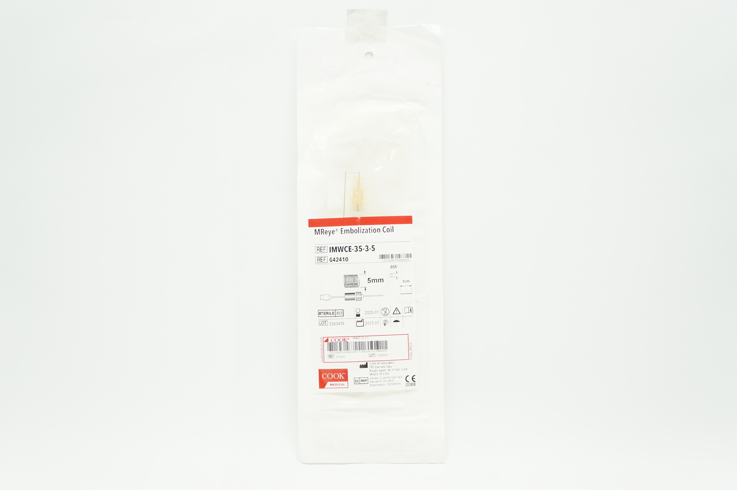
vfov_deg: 41.6
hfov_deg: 59.5
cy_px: 245
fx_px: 644
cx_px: 368
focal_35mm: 32
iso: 400
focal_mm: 21
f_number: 4
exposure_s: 1/125
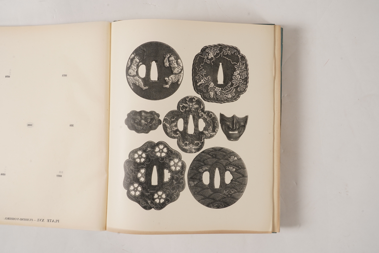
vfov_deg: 35.1
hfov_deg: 50.7
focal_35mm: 38
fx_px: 400
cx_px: 190
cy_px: 126
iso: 500
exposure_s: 1/125
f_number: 14
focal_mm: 38
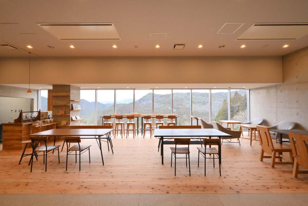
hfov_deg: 100.4
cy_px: 103
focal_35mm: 15
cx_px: 154
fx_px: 128
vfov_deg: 77.4
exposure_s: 1/50
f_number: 10
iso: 640
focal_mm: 15
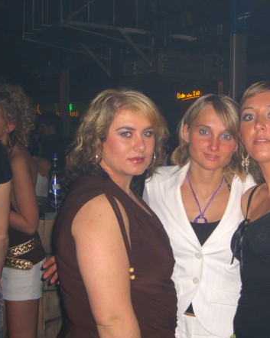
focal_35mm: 61
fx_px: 610
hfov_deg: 24.8
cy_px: 171
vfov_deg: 31.0
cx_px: 184
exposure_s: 1/60
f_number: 3.1
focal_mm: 9.5
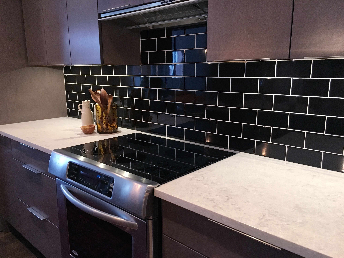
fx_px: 288
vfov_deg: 48.2
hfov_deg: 61.7
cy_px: 129
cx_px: 172
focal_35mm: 29
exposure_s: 1/30
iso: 160
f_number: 2.2
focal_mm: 4.15
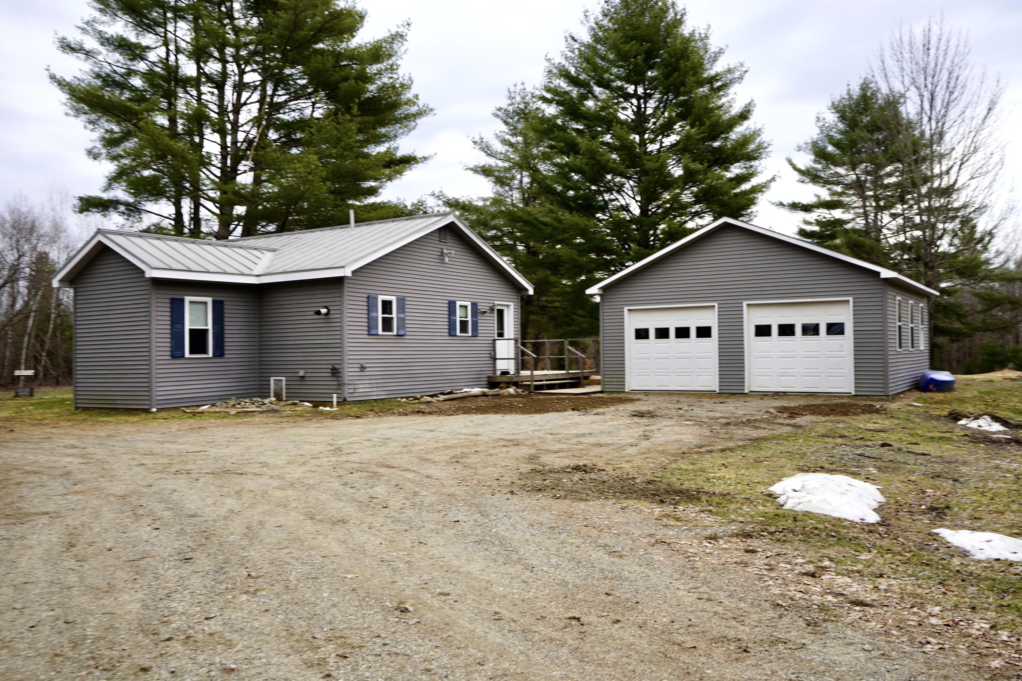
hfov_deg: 65.5
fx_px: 795
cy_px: 340
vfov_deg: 46.4
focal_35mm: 28
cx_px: 511
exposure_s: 1/100
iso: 100
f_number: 7.1
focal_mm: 28
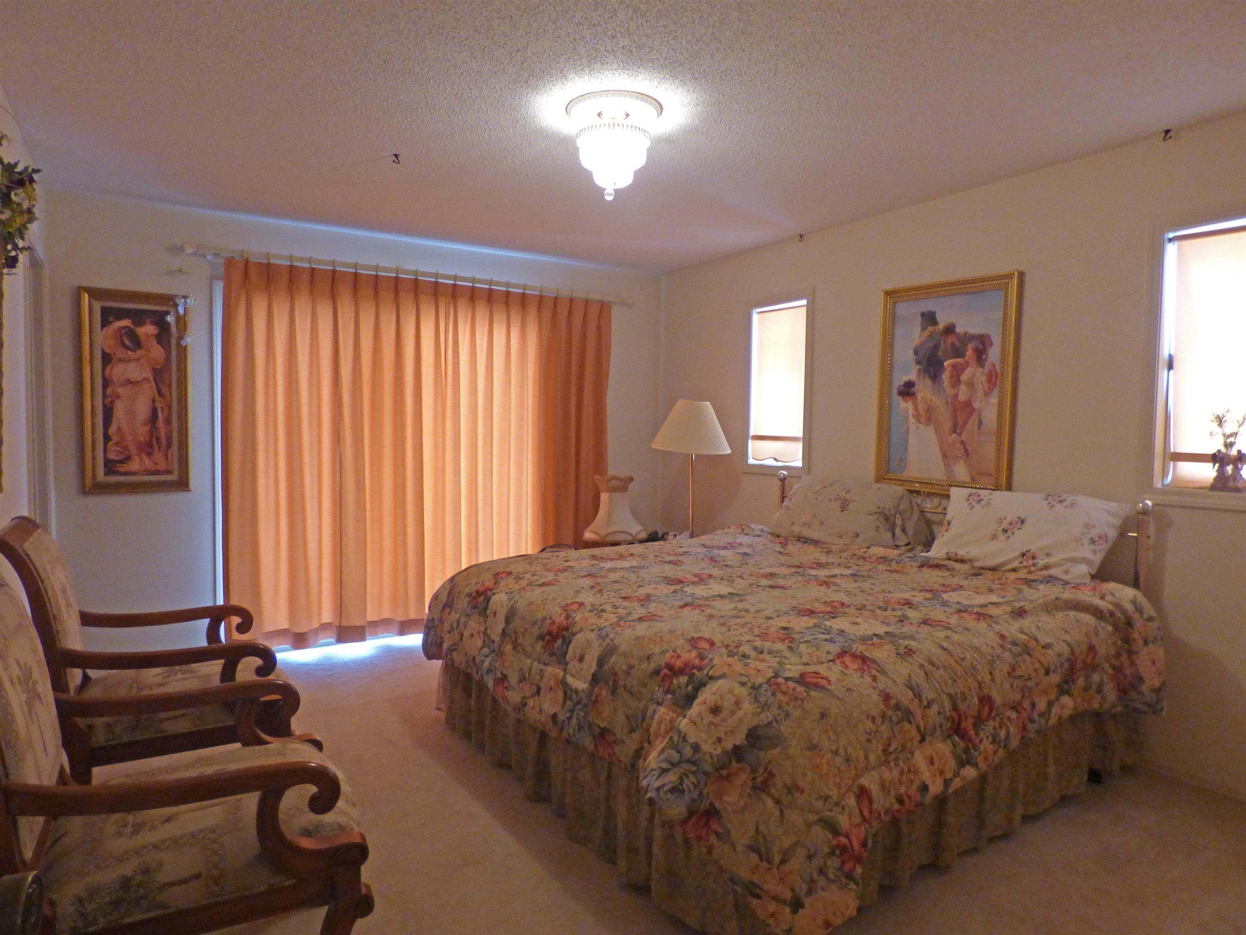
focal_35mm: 20
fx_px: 720
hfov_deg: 81.7
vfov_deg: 66.0
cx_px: 623
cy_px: 468
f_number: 2.8
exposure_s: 1/40
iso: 400
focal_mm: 3.58
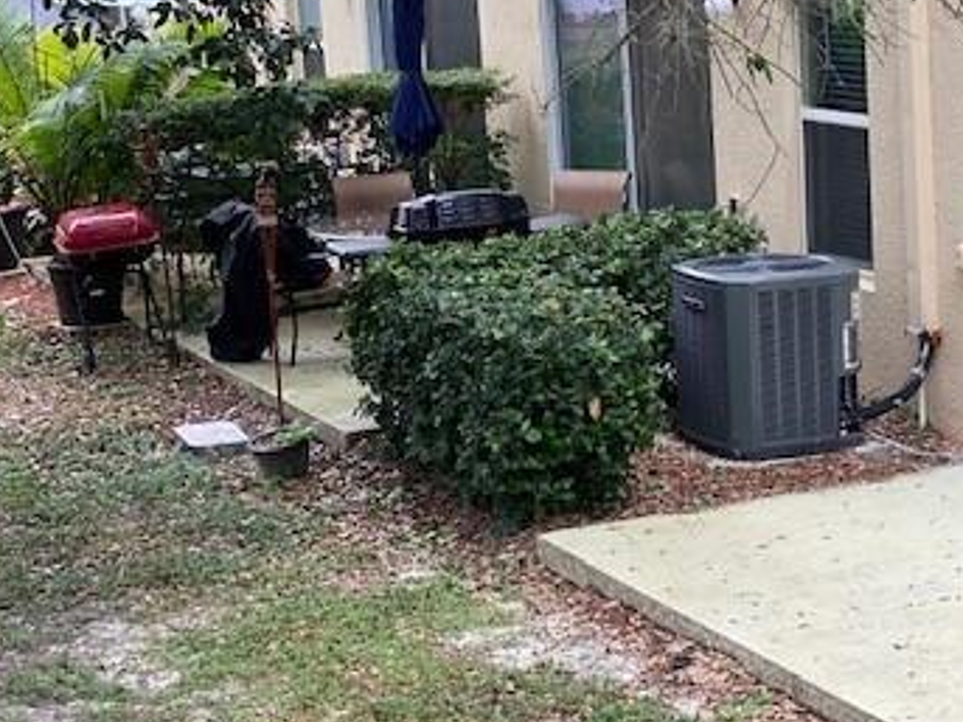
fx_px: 2698
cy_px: 449
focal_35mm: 97
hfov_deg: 19.9
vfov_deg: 15.2
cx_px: 817
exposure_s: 1/122
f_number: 2
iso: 50
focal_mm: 6
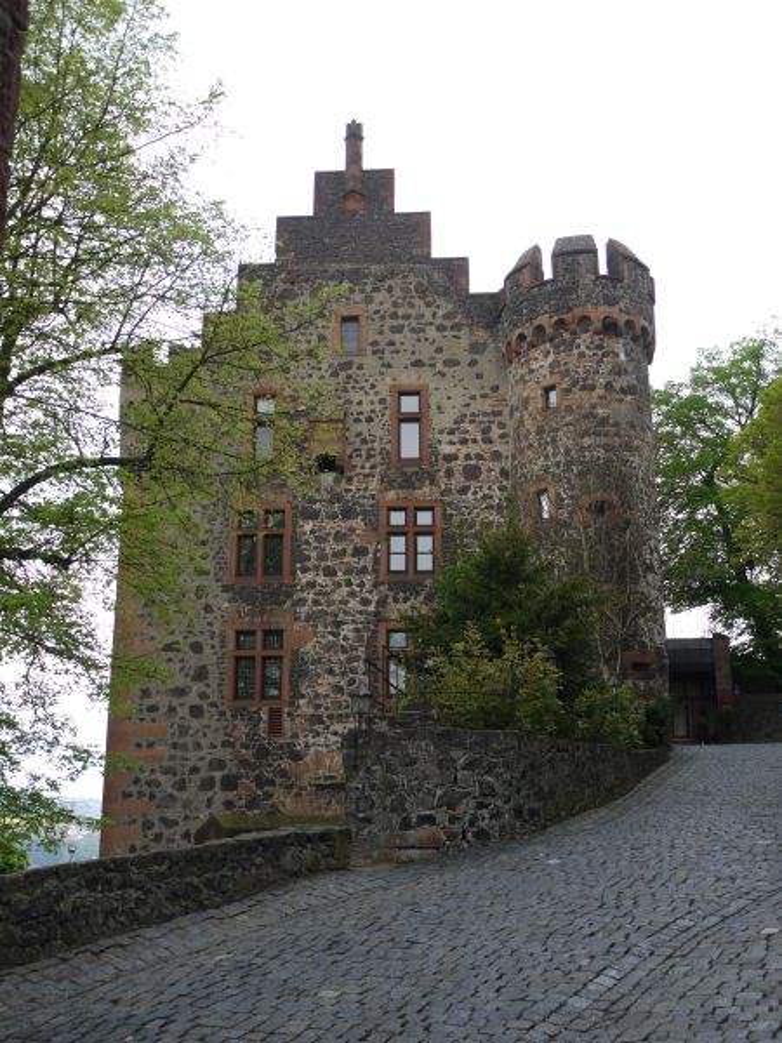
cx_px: 391
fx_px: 1084
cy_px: 522
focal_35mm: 36
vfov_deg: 51.4
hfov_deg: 39.7
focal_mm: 18
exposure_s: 1/100
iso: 100
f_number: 4.5
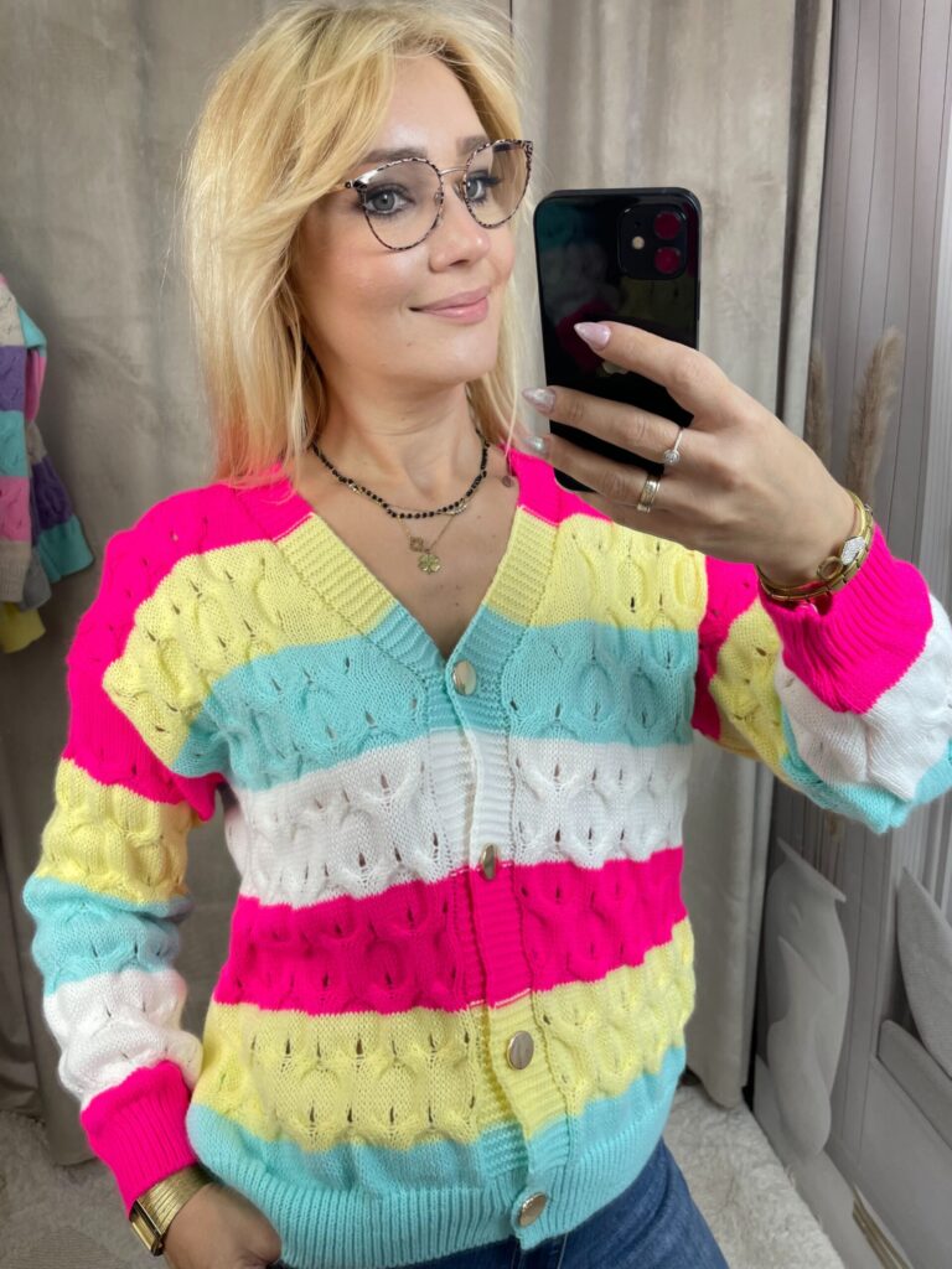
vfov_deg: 67.3
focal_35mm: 26
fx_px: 953
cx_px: 476
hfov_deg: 53.1
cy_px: 634
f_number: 1.6
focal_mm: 4.2
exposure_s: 1/100
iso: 50
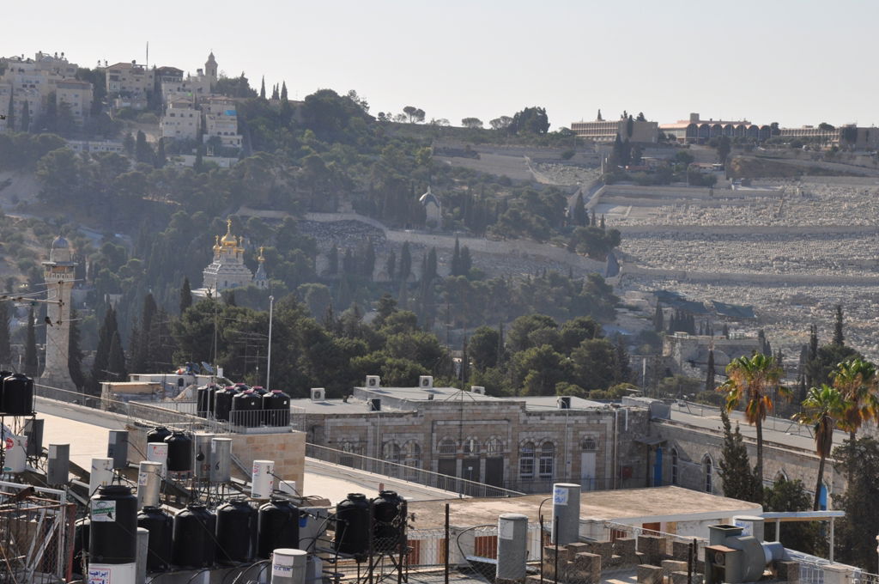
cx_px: 440
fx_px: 2560
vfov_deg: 13.0
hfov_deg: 19.5
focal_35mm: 105
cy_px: 292
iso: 200
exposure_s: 1/200
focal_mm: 70
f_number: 18
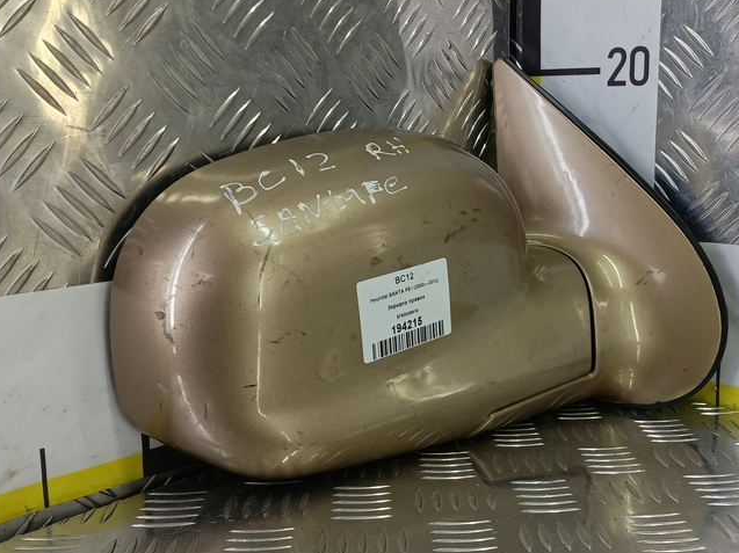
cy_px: 320
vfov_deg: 38.5
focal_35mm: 37
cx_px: 433
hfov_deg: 49.9
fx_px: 789
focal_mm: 4.11
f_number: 1.6
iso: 92
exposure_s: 1/50
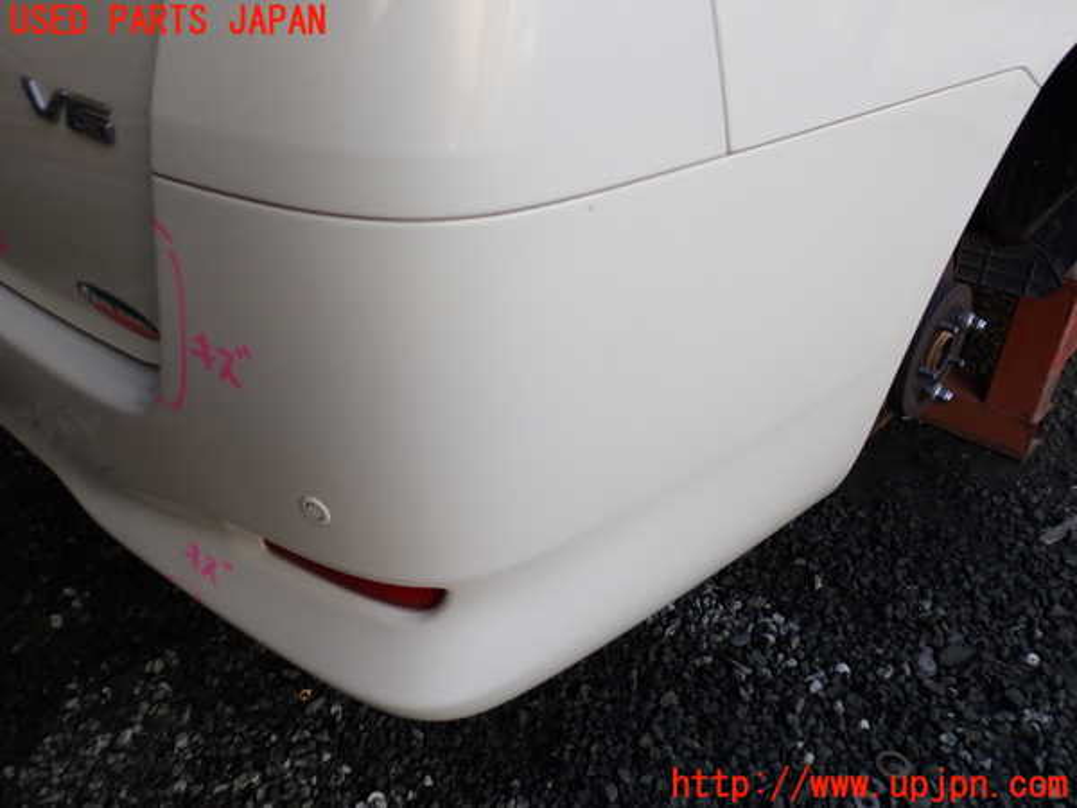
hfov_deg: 60.0
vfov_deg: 46.8
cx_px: 538
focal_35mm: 30
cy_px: 404
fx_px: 933
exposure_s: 1/125
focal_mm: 5.4
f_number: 3.2
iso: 100
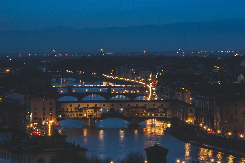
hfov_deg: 10.6
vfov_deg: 7.0
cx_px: 122
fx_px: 1325
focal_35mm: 195
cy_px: 82
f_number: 18
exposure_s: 1/1.25
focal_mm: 130
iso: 200
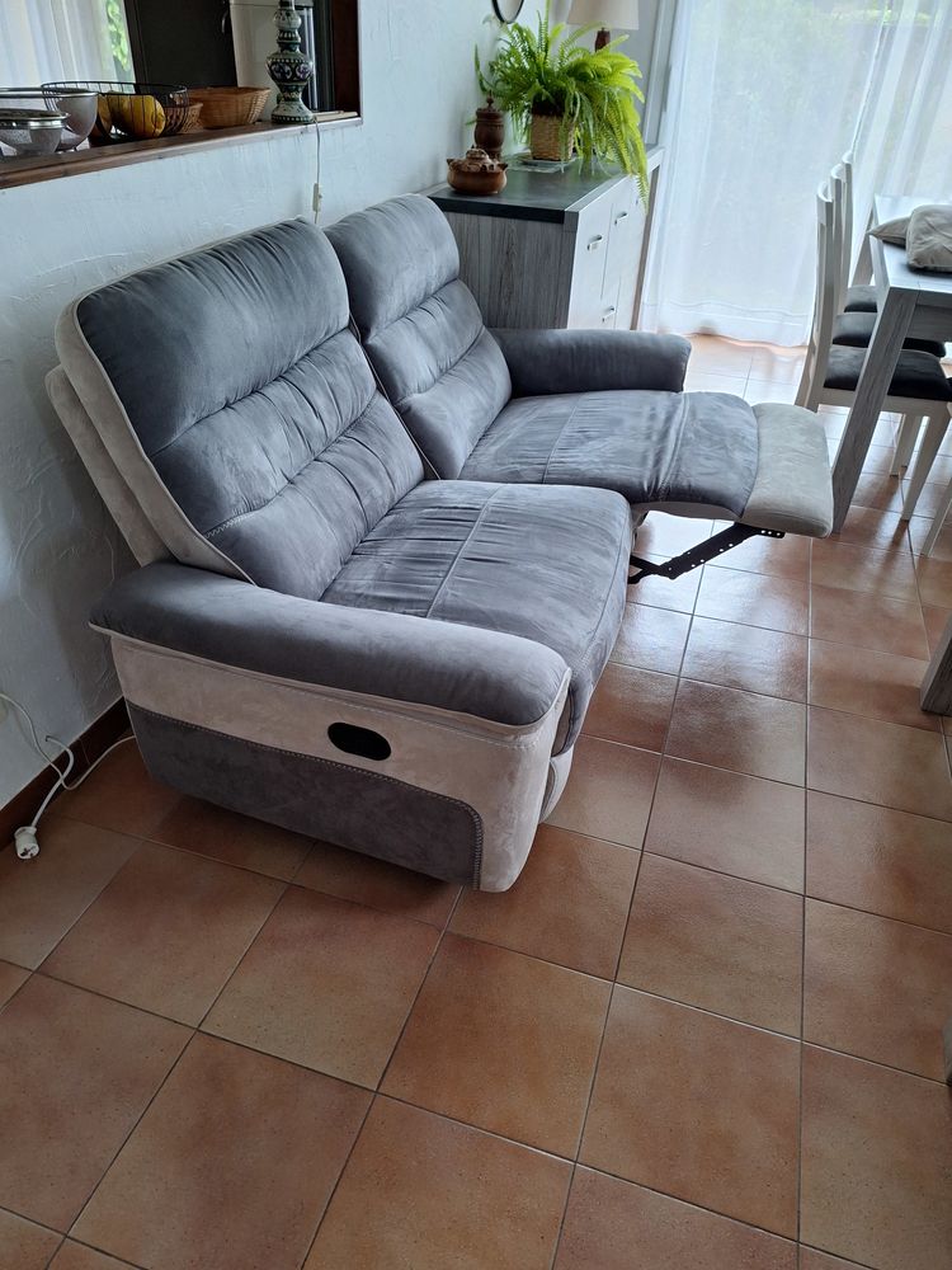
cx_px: 476
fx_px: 843
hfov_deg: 58.9
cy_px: 635
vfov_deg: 73.9
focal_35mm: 23
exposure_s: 1/25
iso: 320
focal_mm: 5.54
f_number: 1.8
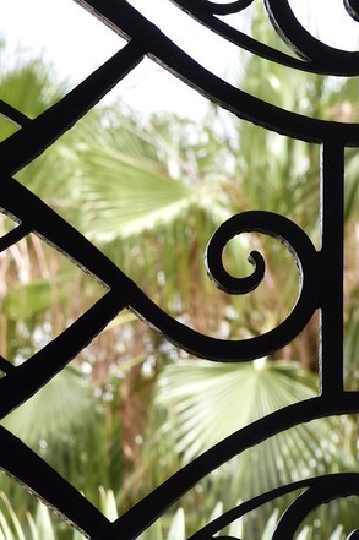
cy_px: 898
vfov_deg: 8.9
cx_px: -280
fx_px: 3373
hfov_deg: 6.0
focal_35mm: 225
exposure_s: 1/125
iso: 200
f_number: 9
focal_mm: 62
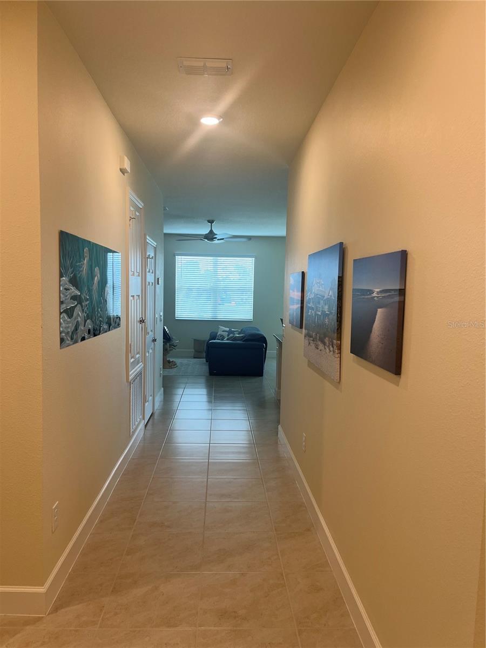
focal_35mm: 26
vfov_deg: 67.3
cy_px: 324
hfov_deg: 53.1
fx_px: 487
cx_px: 243
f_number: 1.6
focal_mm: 5.1
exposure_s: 1/60
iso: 80
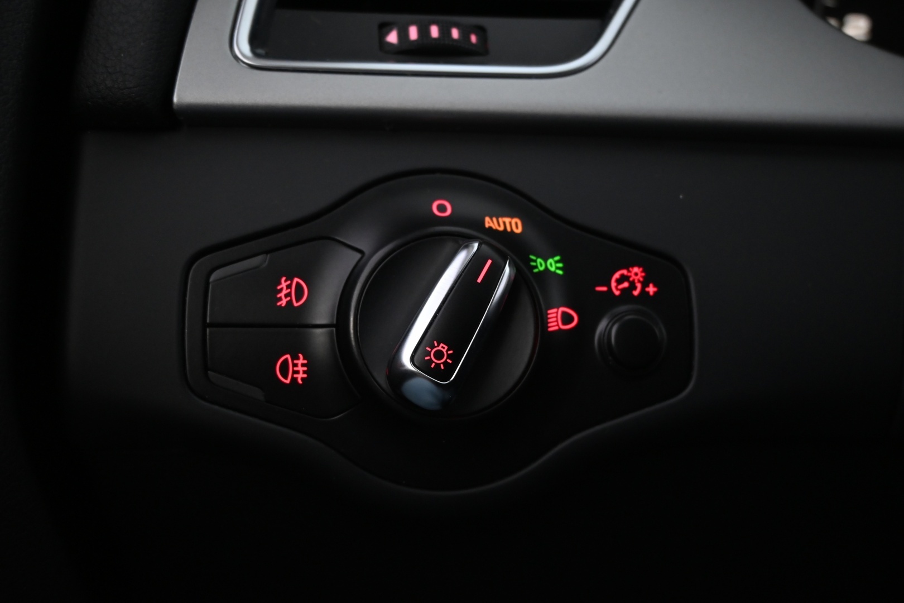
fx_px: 998
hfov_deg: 48.7
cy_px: 302
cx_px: 452
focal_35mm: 40
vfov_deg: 33.6
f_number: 4.5
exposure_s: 1/25
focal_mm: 26.5
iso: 1250
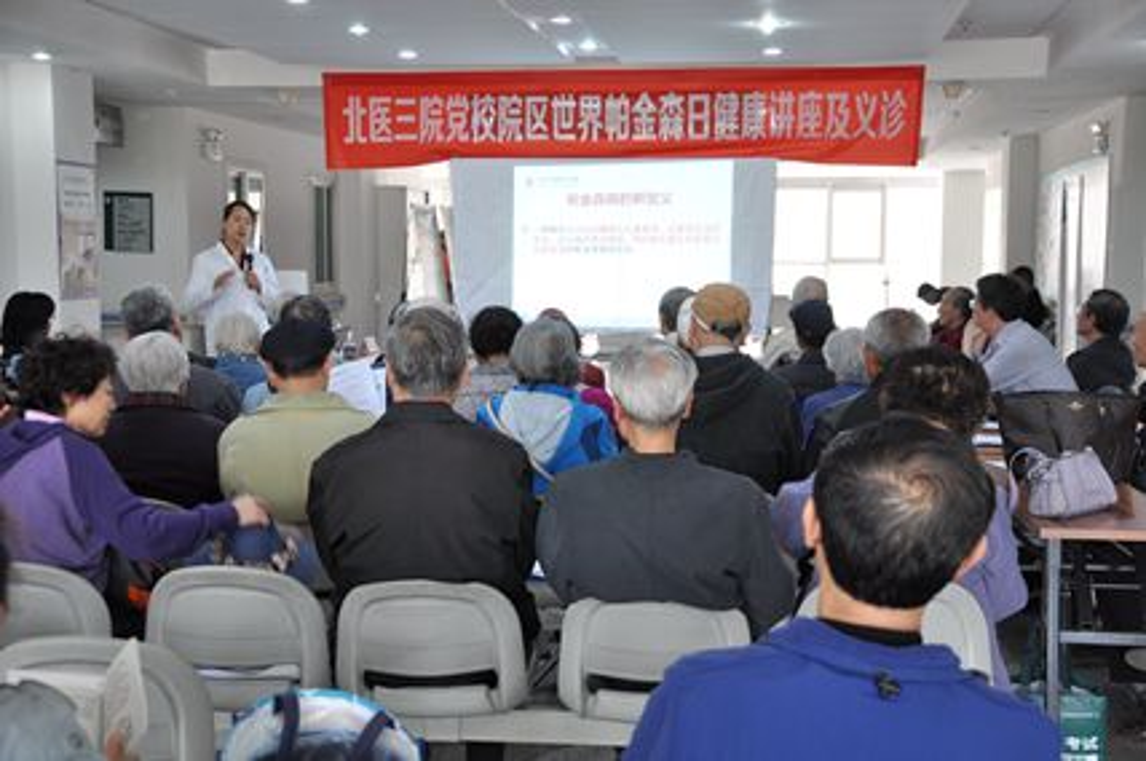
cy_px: 380
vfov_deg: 26.4
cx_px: 573
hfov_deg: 38.9
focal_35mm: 51
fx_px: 1621
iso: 400
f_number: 5
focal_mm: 34
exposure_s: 1/25
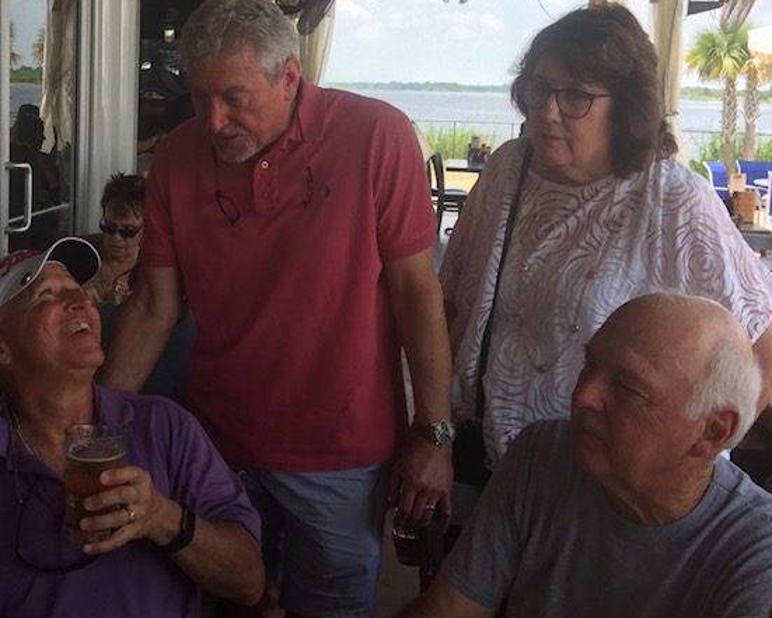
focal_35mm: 33
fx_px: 754
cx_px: 359
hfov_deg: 54.2
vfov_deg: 44.5
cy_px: 296
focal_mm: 4.15
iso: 32
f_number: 2.2
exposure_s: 1/520
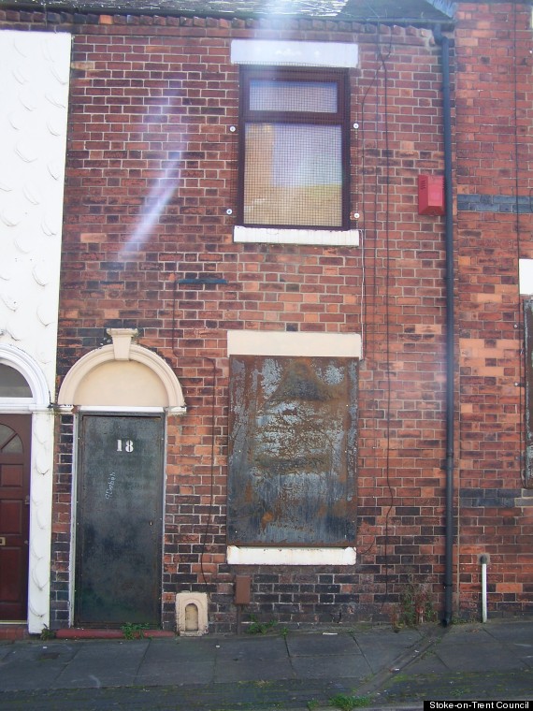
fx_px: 780
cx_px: 266
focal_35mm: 38
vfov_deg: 49.0
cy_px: 356
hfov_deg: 37.7
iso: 80
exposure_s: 1/250
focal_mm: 6.3
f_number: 2.8
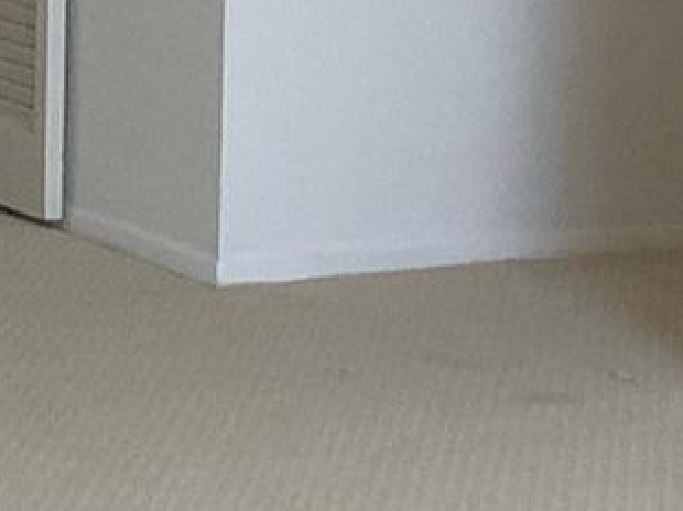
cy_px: 354
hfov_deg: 9.4
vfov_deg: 7.2
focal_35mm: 205
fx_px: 4042
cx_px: -348
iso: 32
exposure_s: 1/120
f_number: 2.4
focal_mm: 3.3
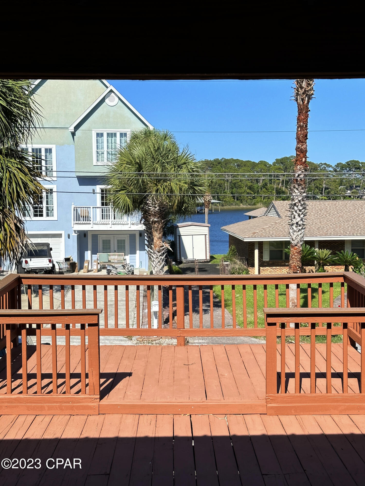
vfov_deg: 39.7
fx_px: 675
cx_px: 182
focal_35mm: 48
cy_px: 243
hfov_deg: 30.3
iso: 64
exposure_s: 1/3597
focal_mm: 6.86
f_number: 1.78
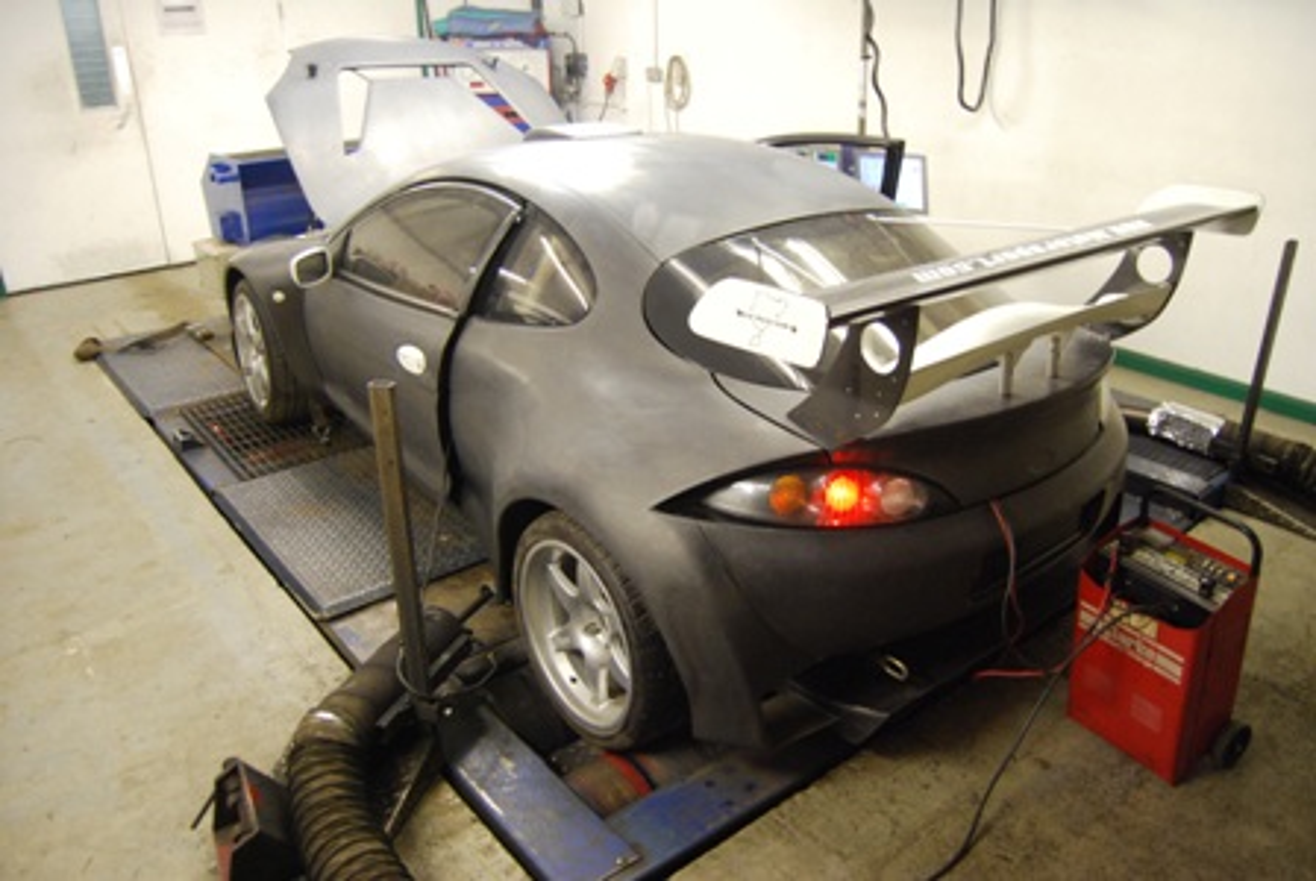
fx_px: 988
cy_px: 440
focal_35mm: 27
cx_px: 658
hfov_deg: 67.3
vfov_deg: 48.1
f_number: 3.5
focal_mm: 18
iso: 800
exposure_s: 1/15
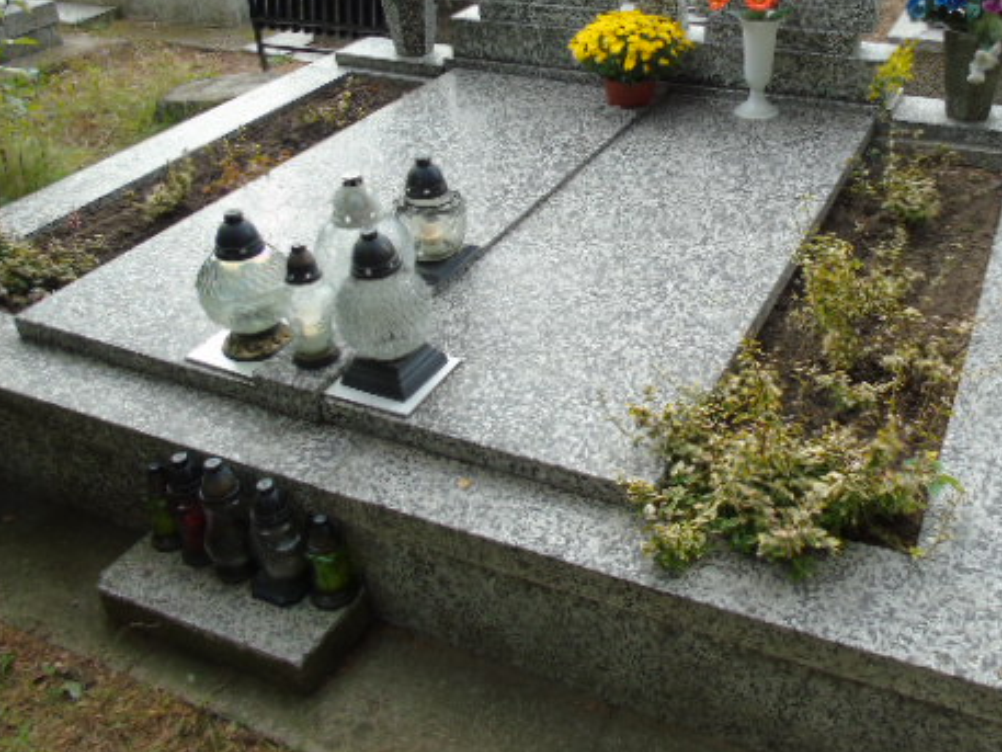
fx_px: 1013
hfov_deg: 52.1
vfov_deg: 40.2
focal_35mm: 35
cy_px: 246
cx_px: 625
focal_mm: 4.4
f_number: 3.4
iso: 80
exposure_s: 1/200
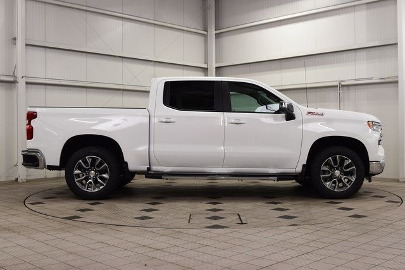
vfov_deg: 31.9
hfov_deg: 46.4
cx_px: 202
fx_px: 473
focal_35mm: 42
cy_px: 135
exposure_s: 1/30
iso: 400
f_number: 7.1
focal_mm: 28
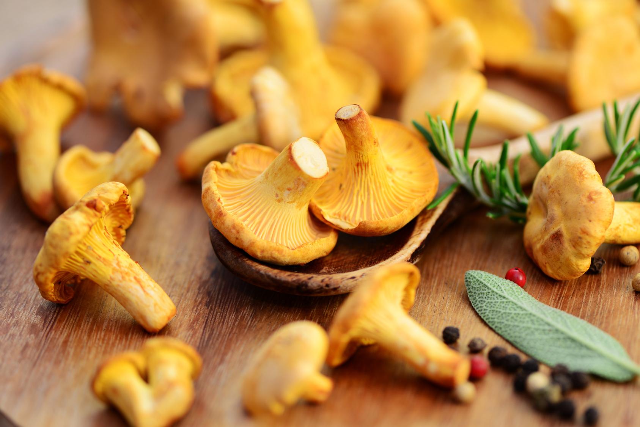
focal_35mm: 105
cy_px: 214
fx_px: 1867
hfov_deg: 19.4
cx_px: 320
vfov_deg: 13.1
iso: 100
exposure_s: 1/60
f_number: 4.5
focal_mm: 105
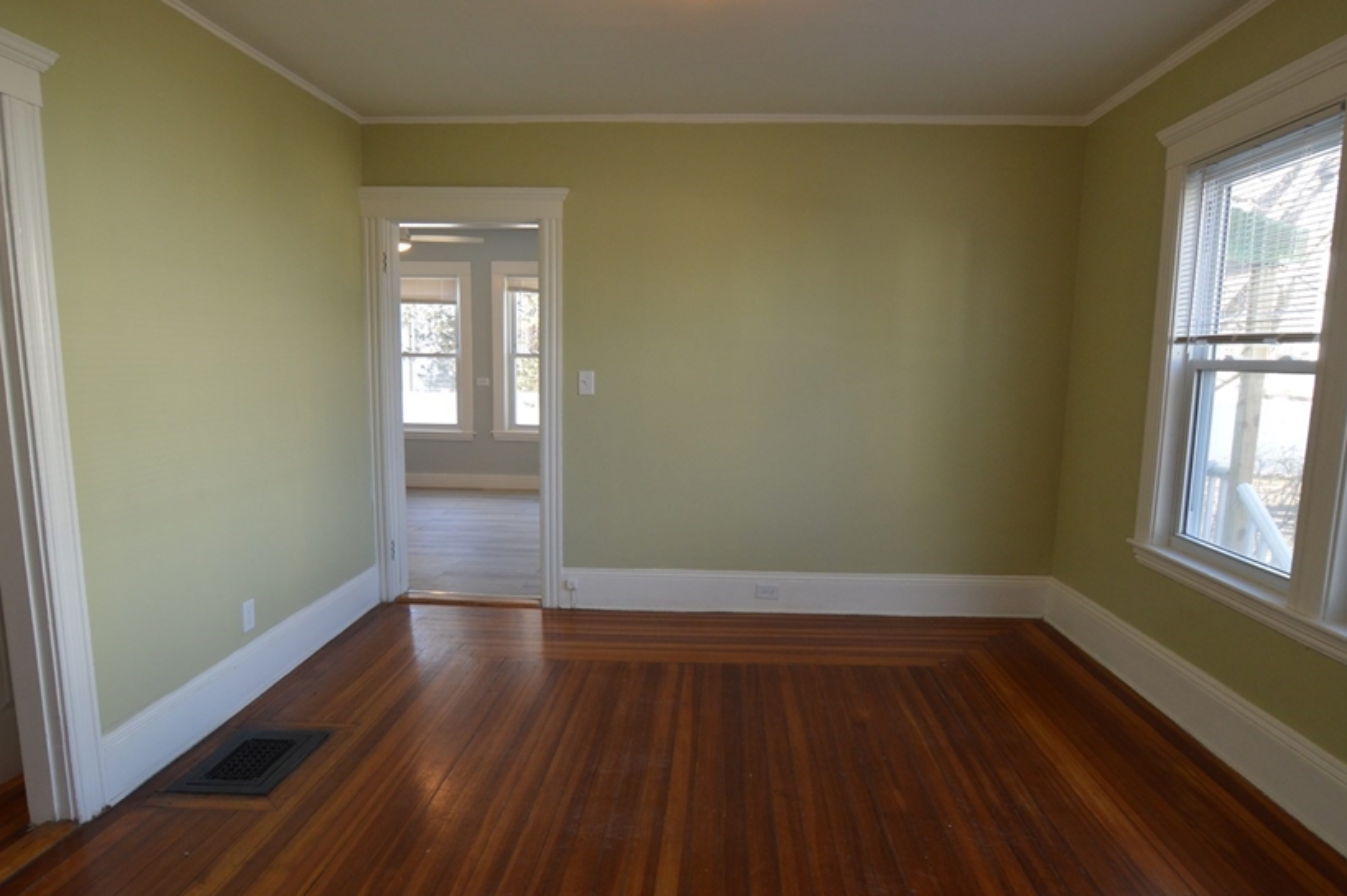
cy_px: 463
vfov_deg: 60.3
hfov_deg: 82.2
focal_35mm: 21
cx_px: 694
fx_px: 771
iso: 400
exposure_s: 1/60
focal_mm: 11
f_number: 4.5
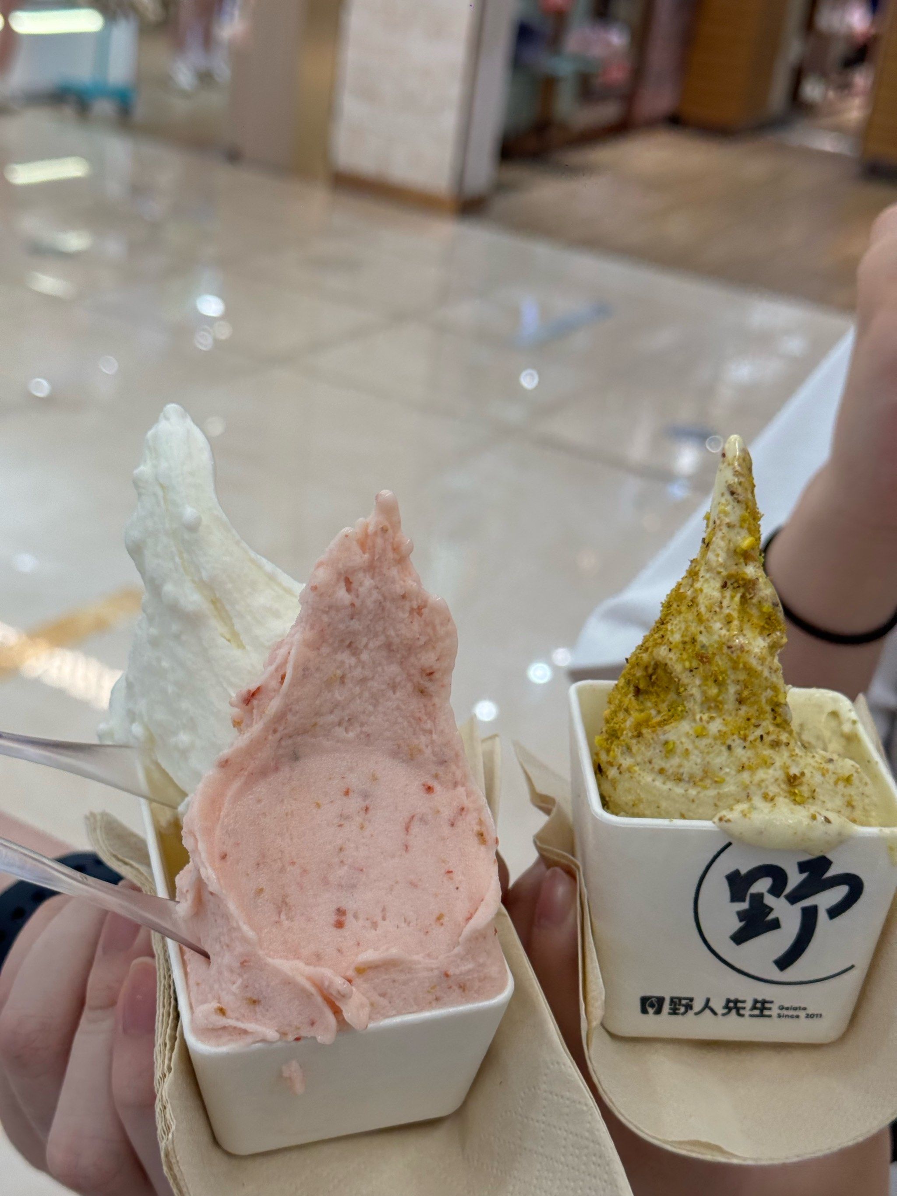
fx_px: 1658
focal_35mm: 48
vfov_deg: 39.7
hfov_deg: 30.3
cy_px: 598
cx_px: 448
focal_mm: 6.76
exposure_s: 1/164
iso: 80
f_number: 1.78
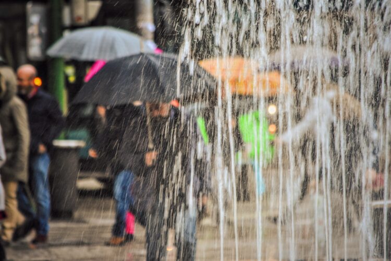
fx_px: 3910
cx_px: 196
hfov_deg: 5.7
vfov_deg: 3.8
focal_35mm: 360
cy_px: 130
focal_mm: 240
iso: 1600
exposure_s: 1/50
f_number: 5.3
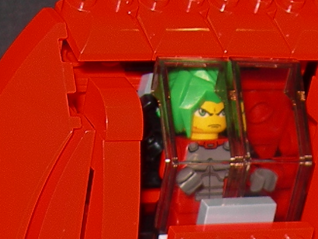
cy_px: 514
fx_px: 1636
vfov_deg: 7.9
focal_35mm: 178
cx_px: 320
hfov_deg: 11.0
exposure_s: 1/60.1
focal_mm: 7.8
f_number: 2.8
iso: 50
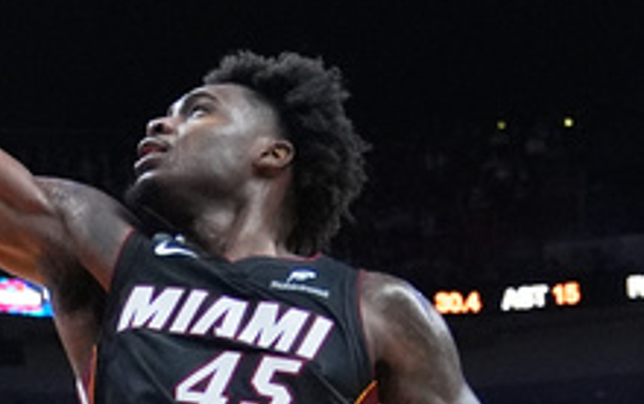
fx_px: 3162
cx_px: 214
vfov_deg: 7.2
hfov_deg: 11.6
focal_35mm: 180
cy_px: 631
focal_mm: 38
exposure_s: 1/1600
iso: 4000
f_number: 3.2
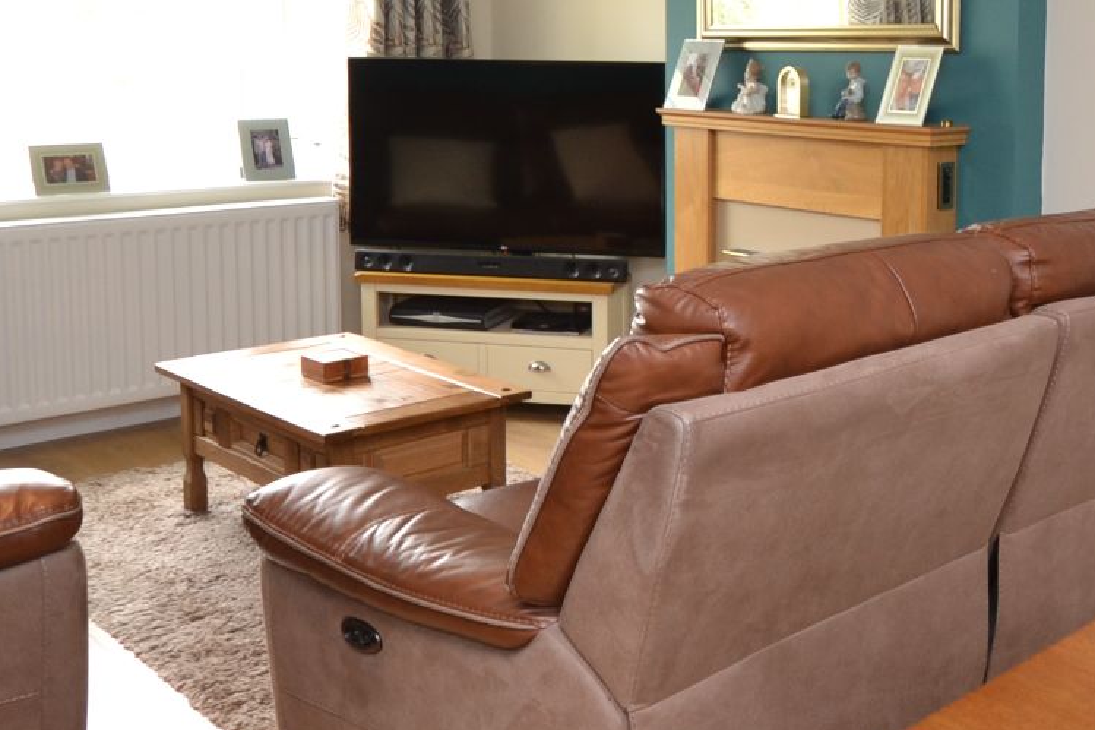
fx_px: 1247
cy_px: 154
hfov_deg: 45.6
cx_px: 836
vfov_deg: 31.8
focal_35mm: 41
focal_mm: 10
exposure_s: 1/60
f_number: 3.5
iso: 400
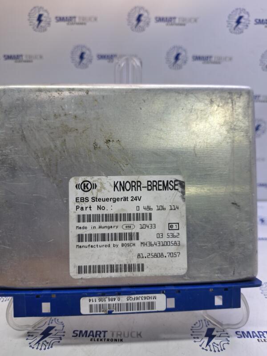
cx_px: 134
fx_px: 237
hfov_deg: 58.9
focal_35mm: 23
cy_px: 178
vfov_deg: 73.9
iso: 64
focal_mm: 5.54
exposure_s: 1/50
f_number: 1.8
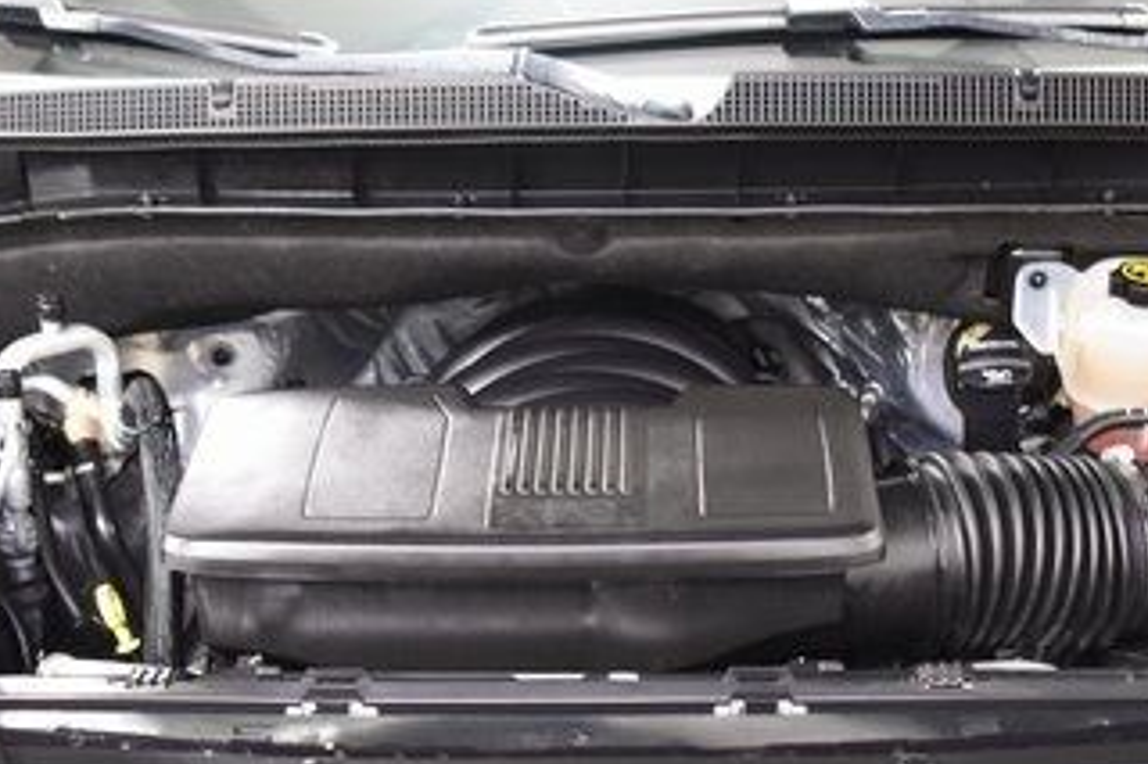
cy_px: 597
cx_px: 592
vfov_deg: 18.7
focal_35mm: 72
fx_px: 2295
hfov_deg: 28.1
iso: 1600
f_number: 3.2
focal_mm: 24
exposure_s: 1/15
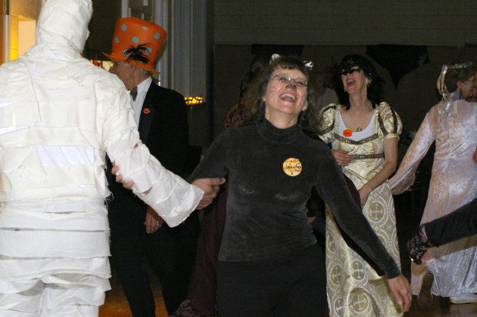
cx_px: 205
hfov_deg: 16.9
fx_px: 1601
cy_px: 160
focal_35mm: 121
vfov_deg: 11.3
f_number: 5.6
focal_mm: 70
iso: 800
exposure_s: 1/100
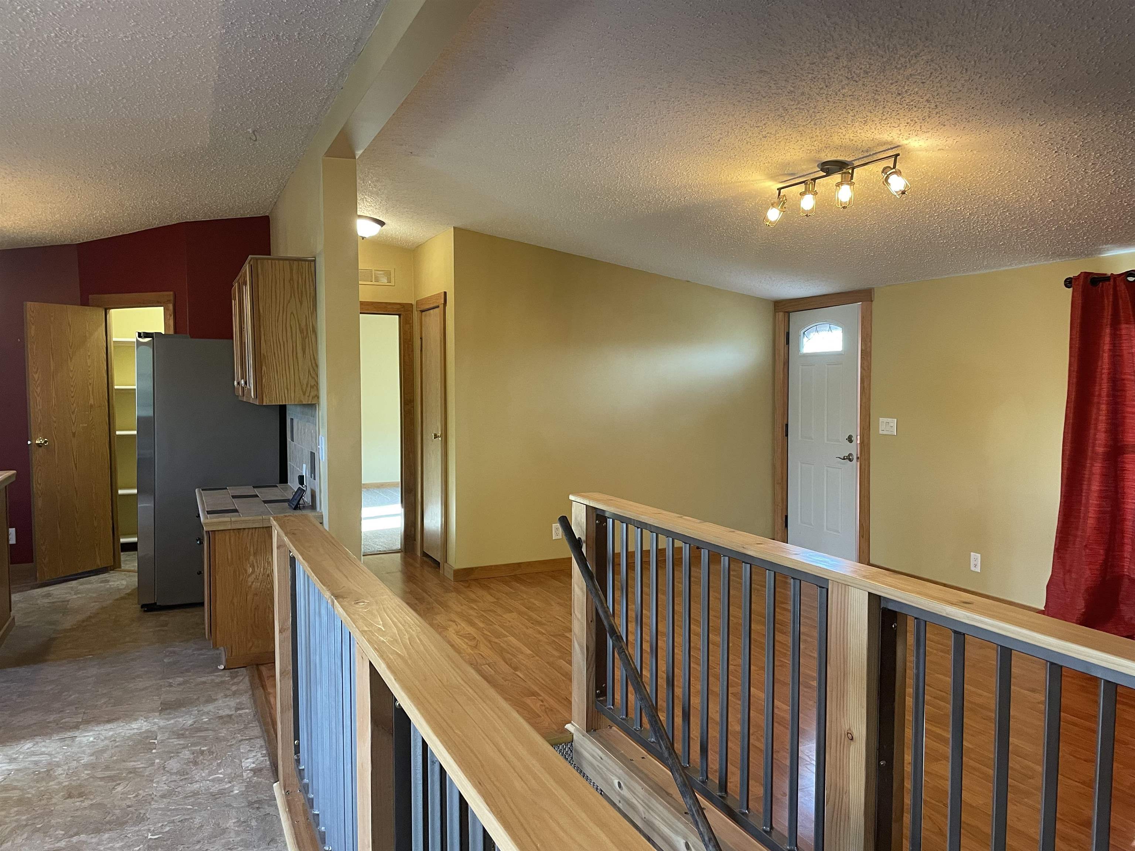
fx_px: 852
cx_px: 568
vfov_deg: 53.1
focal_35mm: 26
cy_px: 426
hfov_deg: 67.3
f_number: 1.6
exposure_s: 1/60
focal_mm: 4.2
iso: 160
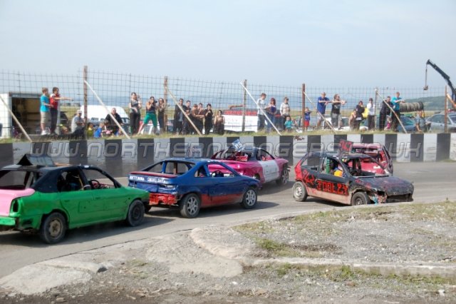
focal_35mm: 60
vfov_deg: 22.6
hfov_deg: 33.4
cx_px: 228
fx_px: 760
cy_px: 152
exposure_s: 1/1000
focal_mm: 40
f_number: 4.8
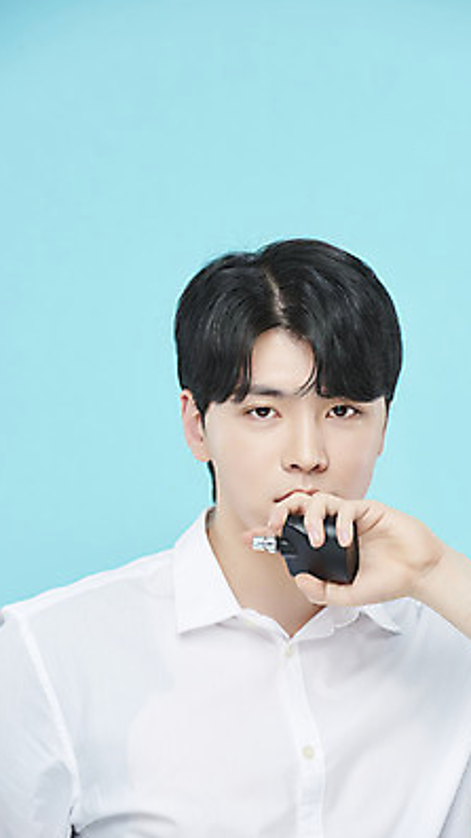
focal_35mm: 169
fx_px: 3756
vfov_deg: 12.7
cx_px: 271
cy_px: 418
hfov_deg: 7.2
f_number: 7.1
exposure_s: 1/125
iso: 64
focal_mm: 160
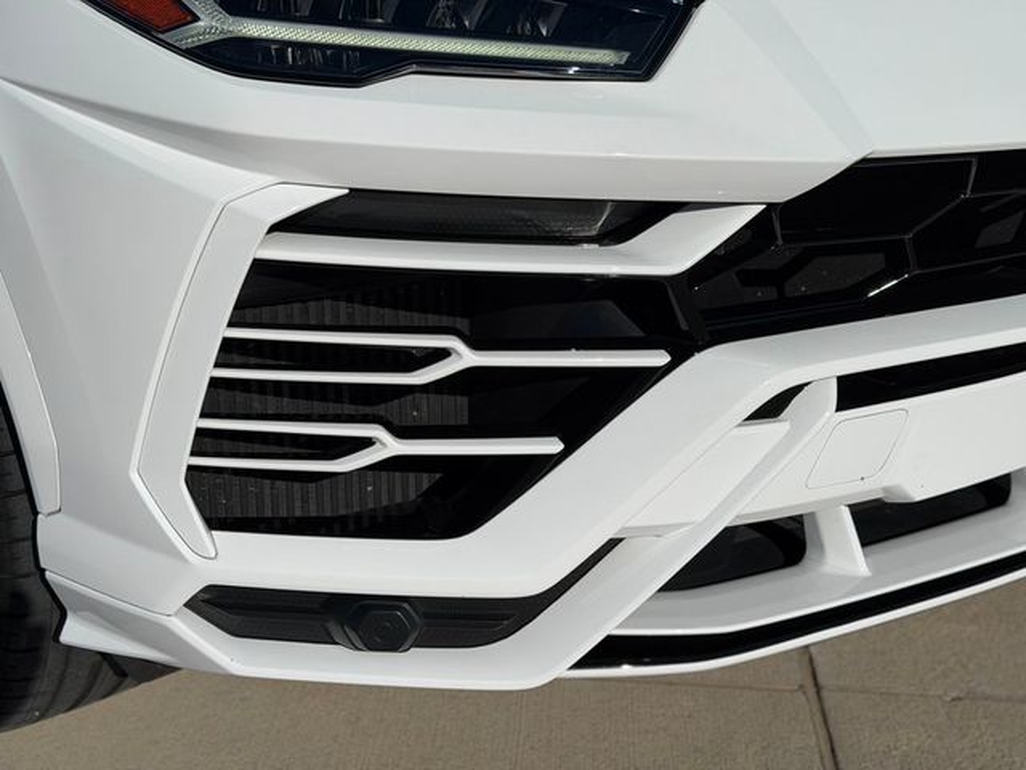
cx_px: 513
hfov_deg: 39.7
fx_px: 1423
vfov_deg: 30.3
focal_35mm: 48
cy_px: 385
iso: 64
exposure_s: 1/16129
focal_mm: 6.76
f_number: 1.78
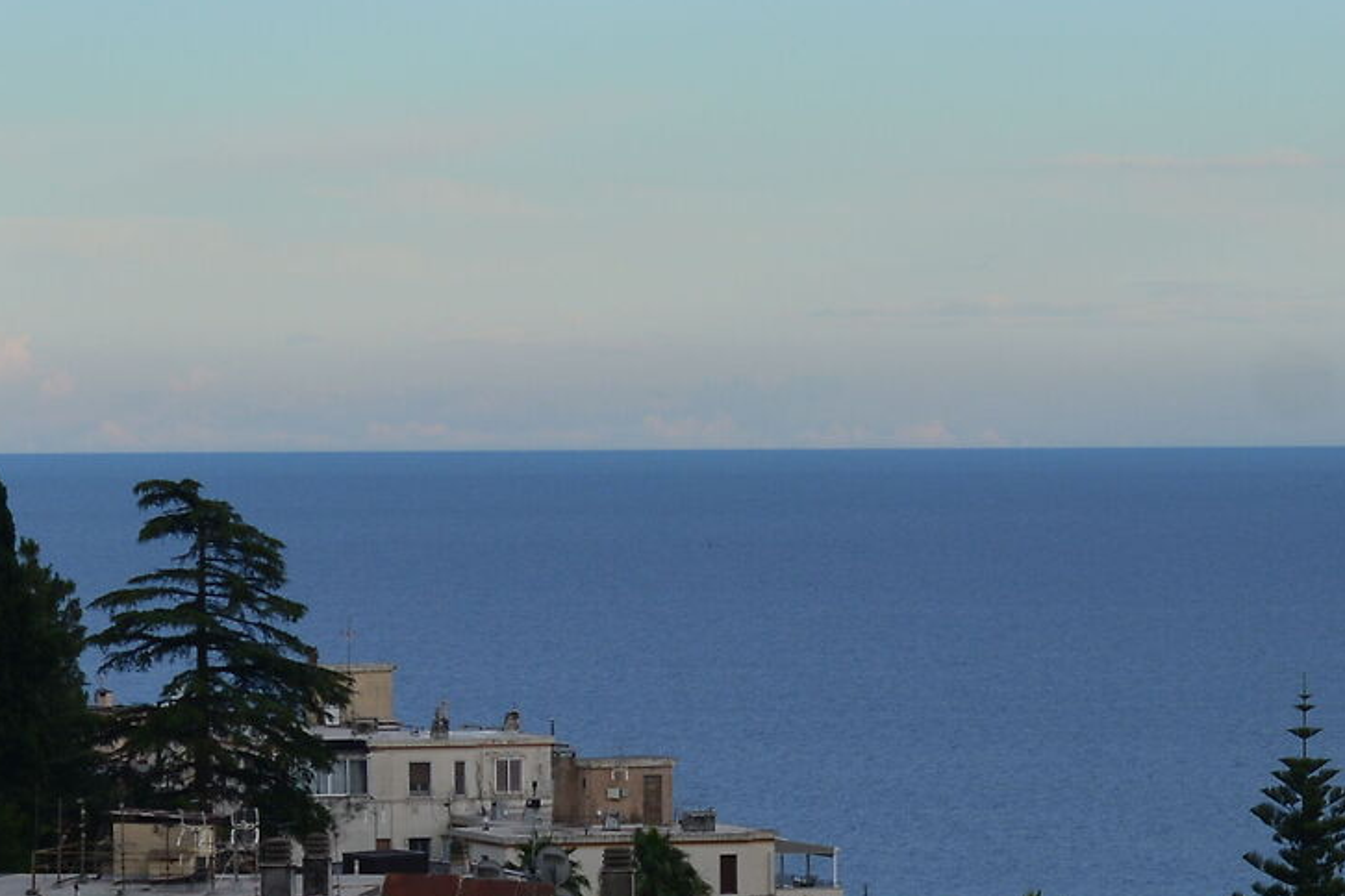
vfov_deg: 5.5
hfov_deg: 8.3
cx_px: 880
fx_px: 9265
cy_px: 361
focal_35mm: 248
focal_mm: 50
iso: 160
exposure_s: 1/200
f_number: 7.1
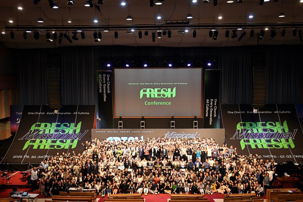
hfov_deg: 51.3
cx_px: 152
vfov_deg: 35.5
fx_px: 316
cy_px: 101
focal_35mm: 38
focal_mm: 25
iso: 800
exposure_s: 1/60
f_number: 4.2
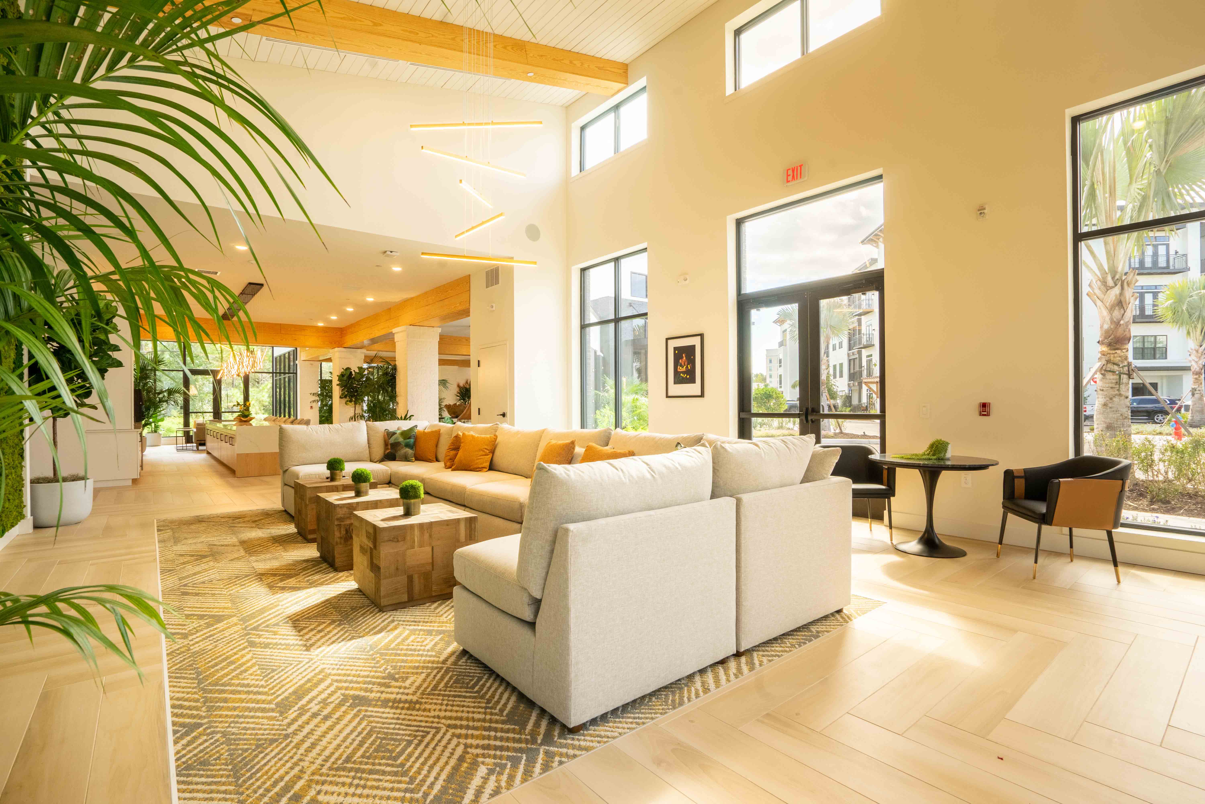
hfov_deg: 96.7
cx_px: 602
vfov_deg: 73.7
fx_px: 536
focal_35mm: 16
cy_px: 402
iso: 400
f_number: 11
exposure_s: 1/250
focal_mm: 16
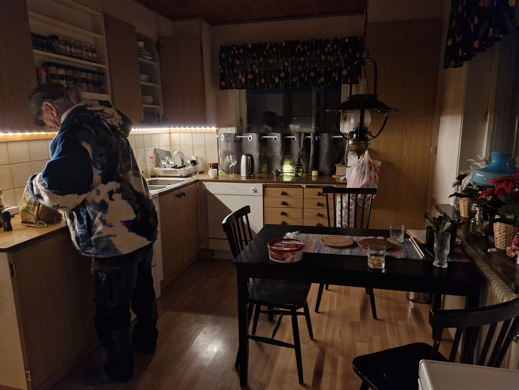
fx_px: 345
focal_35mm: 23
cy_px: 195
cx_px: 260
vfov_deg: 58.9
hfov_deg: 73.9
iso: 1000
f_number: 1.8
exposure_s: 1/25
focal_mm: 5.54
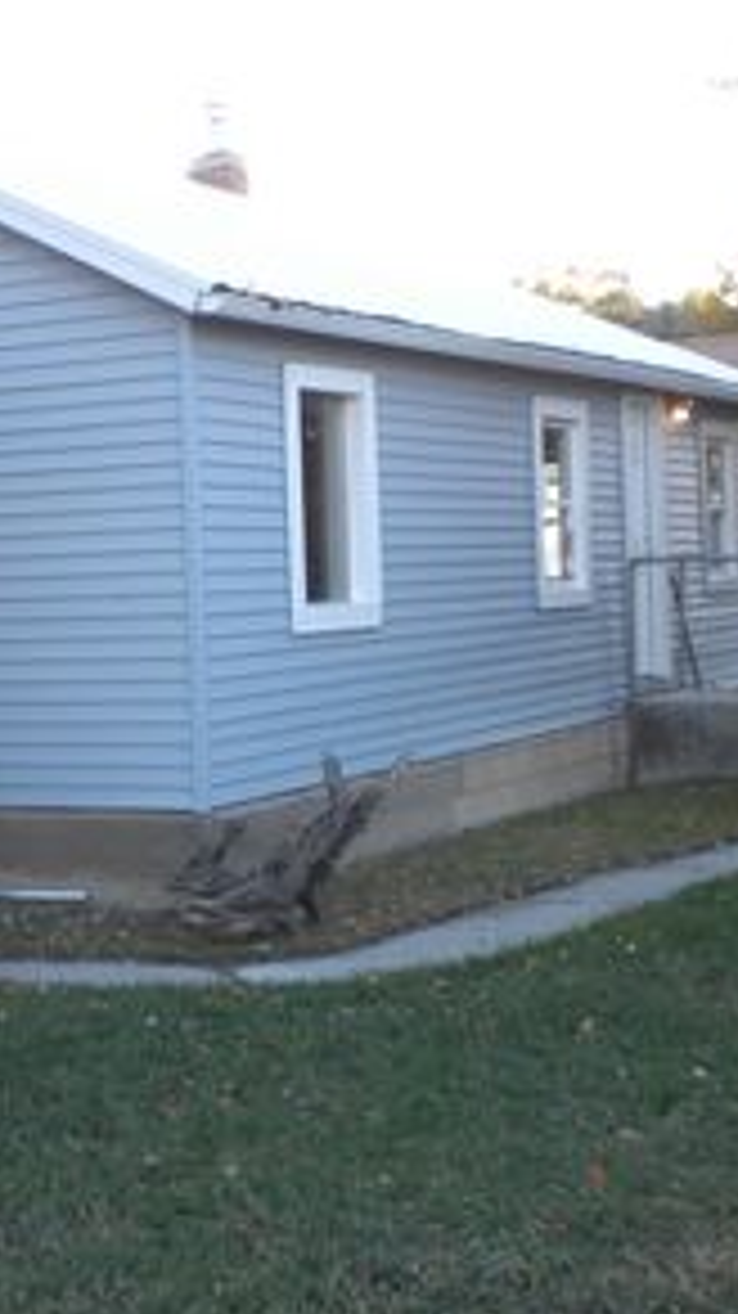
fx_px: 2403
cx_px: 40
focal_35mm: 69
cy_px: 664
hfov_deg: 17.2
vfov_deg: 30.6
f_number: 3.5
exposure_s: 1/60
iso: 68
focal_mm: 6.6
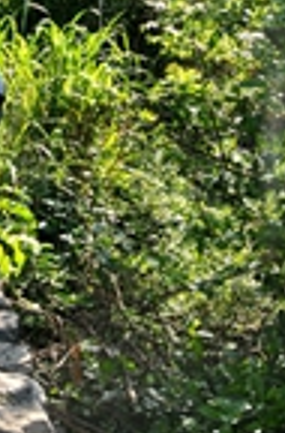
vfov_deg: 16.2
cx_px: -94
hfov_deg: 11.3
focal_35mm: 118
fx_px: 1406
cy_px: -186
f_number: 8
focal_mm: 25
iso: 200
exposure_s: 1/250
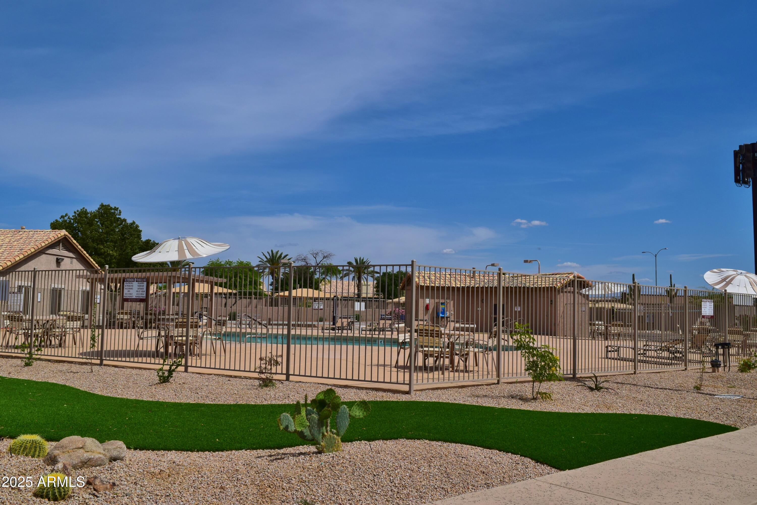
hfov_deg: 57.2
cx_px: 378
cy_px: 252
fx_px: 694
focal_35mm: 33
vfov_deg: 40.0
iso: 200
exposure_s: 1/640
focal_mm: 22
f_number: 11
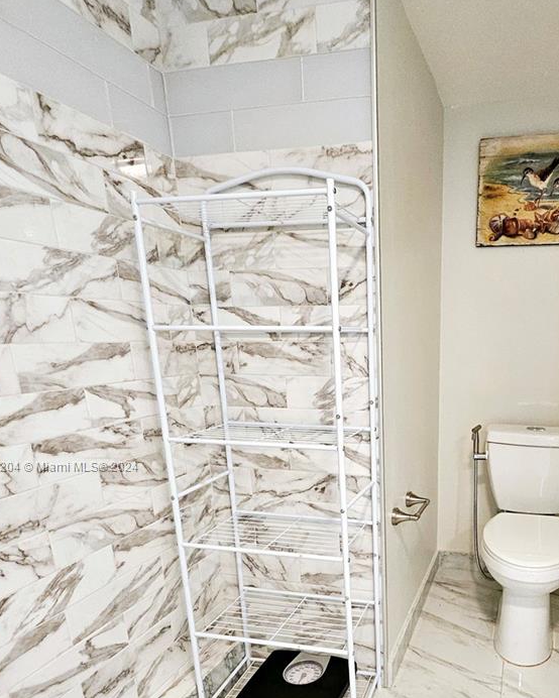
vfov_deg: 72.7
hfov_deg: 60.3
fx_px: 455
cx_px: 407
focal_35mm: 22
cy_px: 467
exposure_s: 1/60.2
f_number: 2.2
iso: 320
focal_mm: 1.74
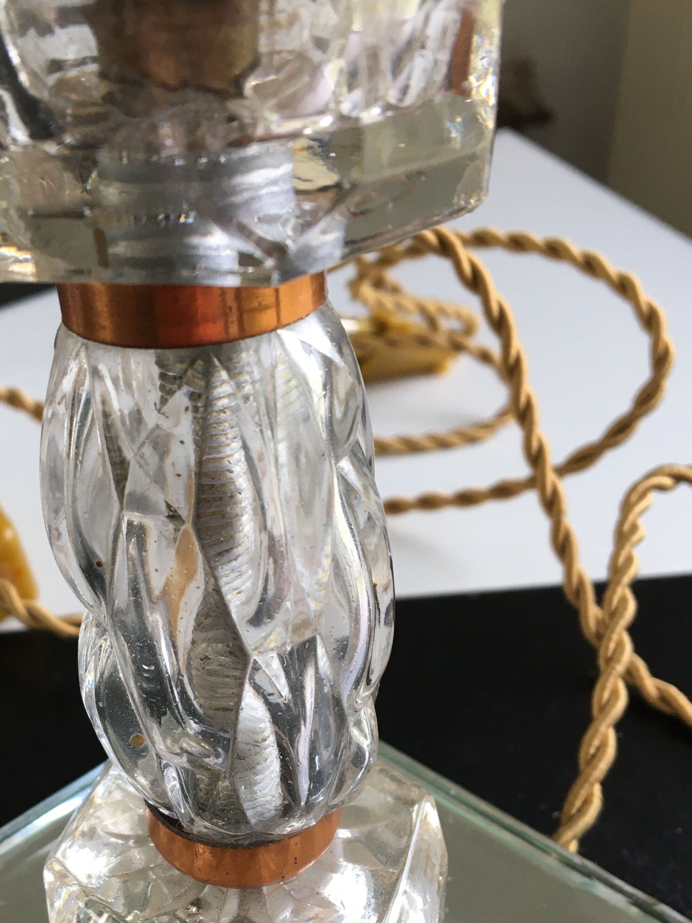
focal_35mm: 40
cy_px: 605
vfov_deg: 46.2
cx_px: 228
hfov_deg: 35.6
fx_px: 1066
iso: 25
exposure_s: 1/33
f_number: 2.2
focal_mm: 4.15
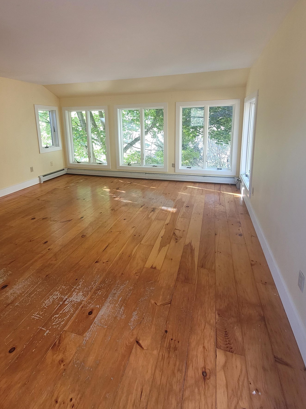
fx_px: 200
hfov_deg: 74.7
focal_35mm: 17
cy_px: 158
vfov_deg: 89.5
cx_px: 148
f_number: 2.2
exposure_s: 1/60
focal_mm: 1.74
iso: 200
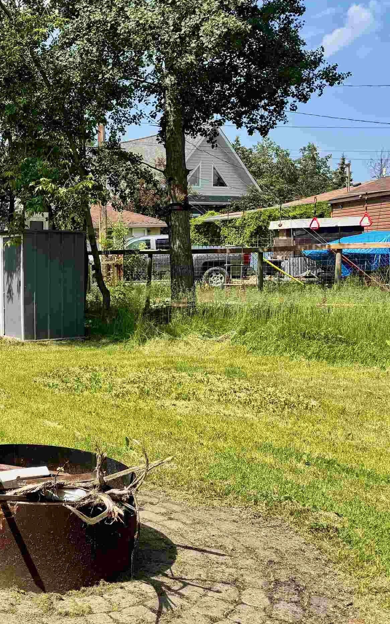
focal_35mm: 42
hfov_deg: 26.2
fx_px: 714
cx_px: -113
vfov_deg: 47.2
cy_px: 313
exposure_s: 1/3247
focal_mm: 6.76
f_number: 1.78
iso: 80
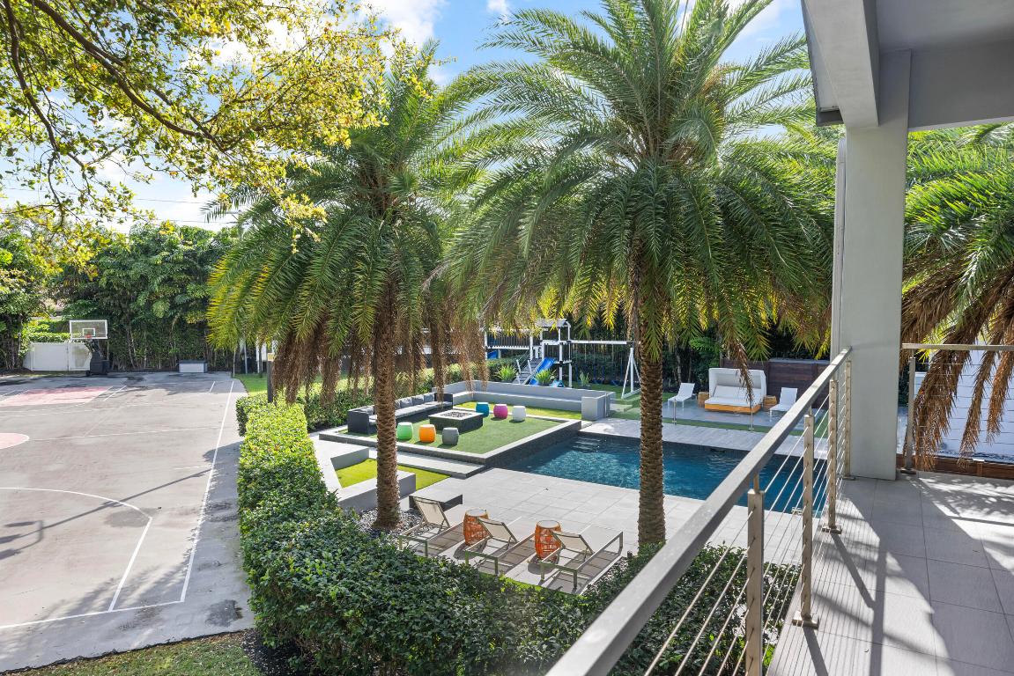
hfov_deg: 73.7
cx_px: 507
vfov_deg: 53.2
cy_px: 338
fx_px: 676
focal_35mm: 24
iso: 64
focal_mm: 24
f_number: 8
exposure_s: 1/25
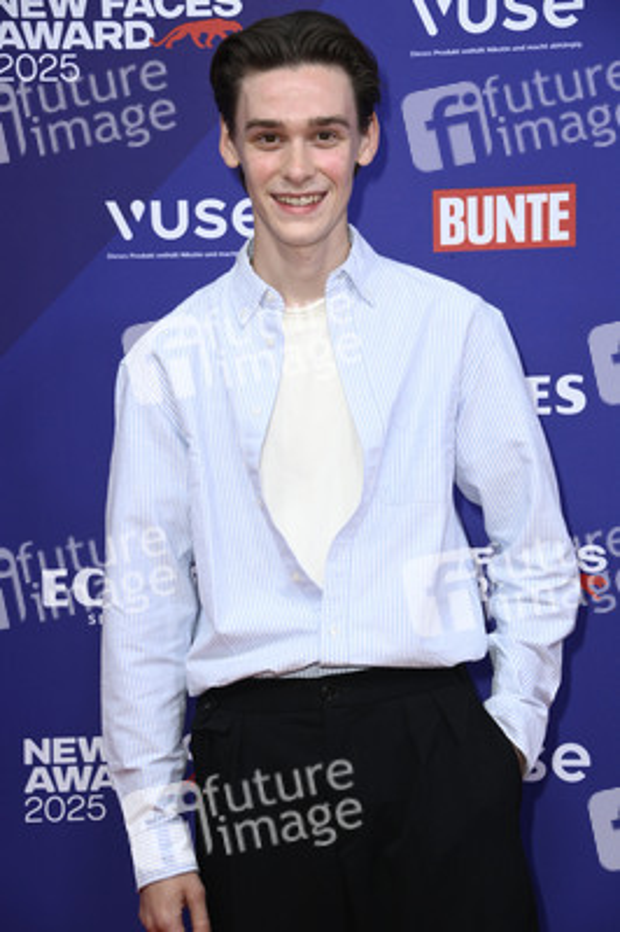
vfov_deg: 23.9
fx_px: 2199
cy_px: 466
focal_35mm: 85
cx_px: 310
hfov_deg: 16.0
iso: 800
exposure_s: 1/250
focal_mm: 85
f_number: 5.6
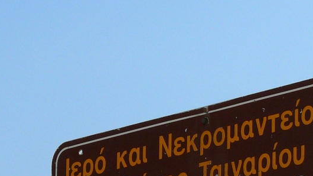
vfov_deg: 4.3
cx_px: 185
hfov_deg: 7.7
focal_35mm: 281
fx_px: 2332
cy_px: 320
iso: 100
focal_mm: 17.6
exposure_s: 1/200
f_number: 5.6
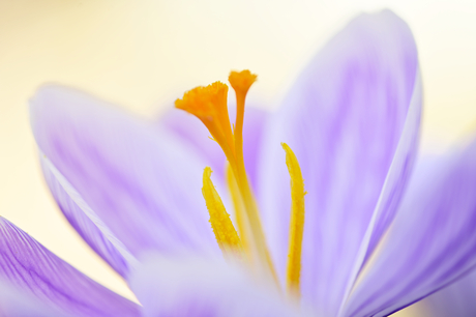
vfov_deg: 13.0
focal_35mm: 105
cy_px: 158
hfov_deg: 19.5
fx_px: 1387
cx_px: 238
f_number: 5.6
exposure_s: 1/100
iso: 100
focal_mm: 105
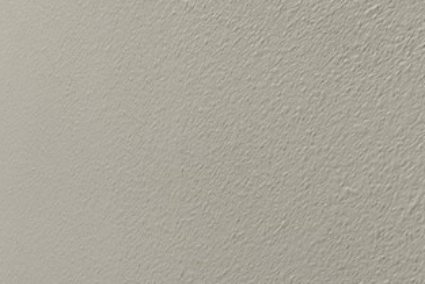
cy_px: 323
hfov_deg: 15.8
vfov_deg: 12.9
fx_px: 1228
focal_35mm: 104
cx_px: -401
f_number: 11
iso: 100
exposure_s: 1/15
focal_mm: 10
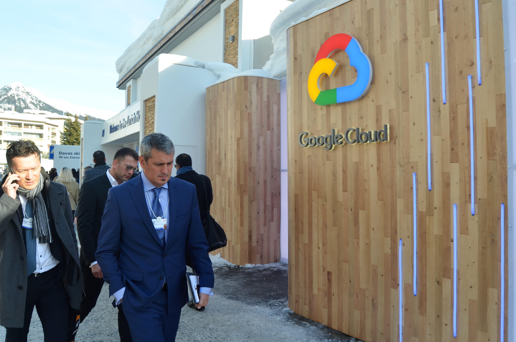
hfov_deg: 64.7
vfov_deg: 45.5
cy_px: 171
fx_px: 408
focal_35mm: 28
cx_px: 258
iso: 200
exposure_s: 1/200
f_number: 7.1
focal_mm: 19
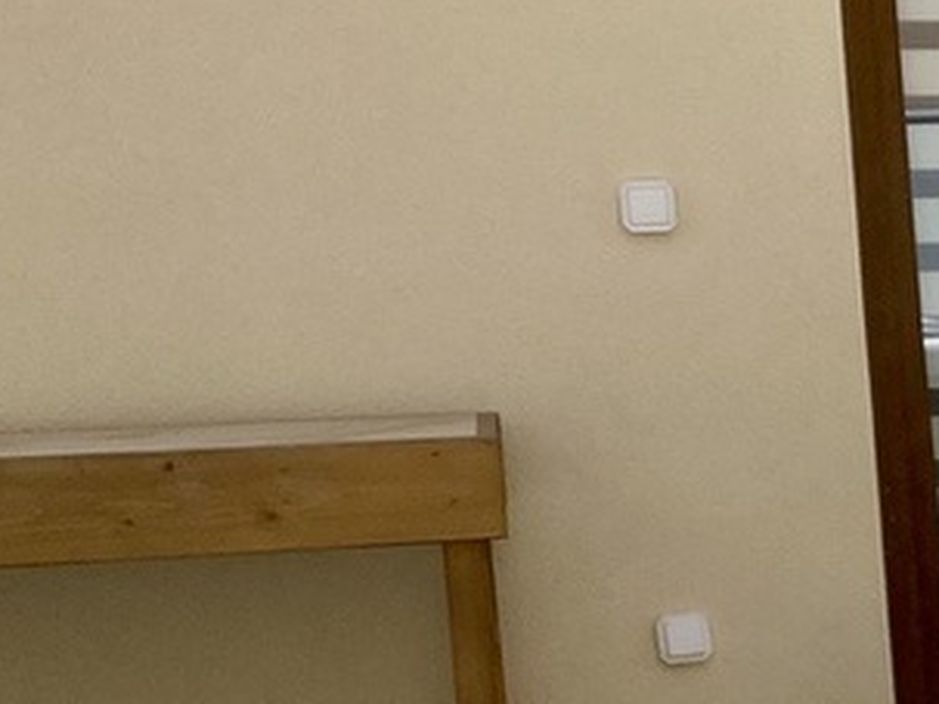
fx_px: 2983
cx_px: 1791
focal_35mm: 110
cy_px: 729
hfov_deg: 15.0
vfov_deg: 13.2
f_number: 1.8
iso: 32
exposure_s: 1/6410
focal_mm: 4.25
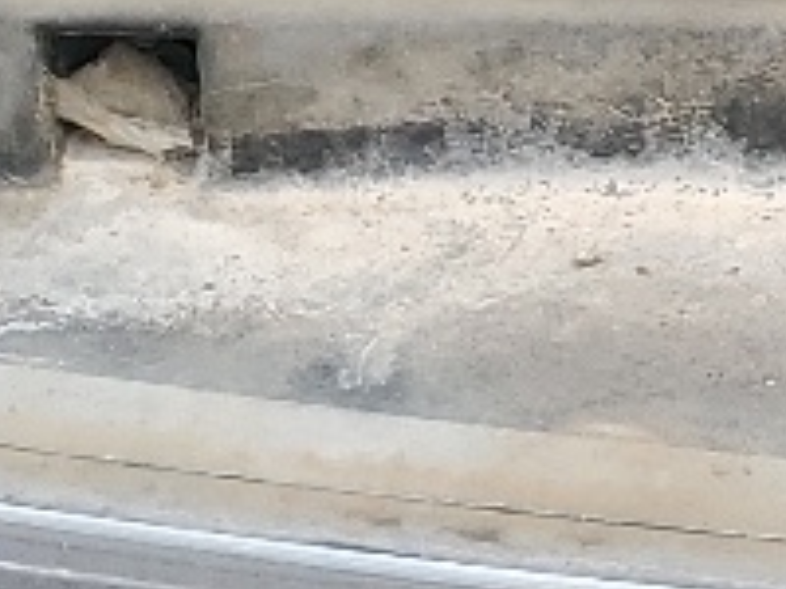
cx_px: 1643
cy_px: -181
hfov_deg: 8.9
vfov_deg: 7.1
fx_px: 4723
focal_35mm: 208
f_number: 1.5
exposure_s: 1/2000
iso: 50
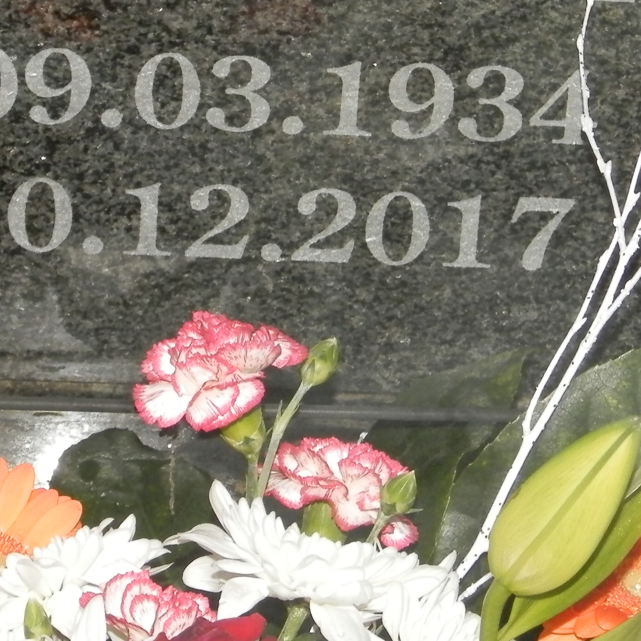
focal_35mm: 160
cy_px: 115
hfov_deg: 10.9
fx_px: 3352
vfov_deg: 10.9
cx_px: 304
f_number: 3.8
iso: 200
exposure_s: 1/125
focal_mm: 9.9
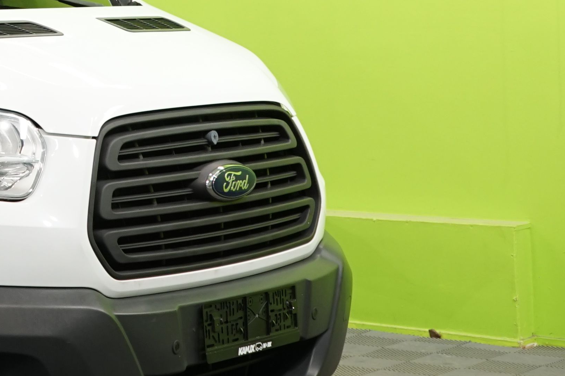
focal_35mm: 122
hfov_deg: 15.5
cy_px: -33
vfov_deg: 11.1
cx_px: -289
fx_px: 1915
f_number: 7.1
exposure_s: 1/25
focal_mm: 33
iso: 500
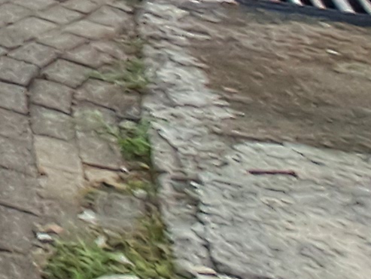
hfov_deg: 11.2
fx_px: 922
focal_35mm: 86
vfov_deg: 12.8
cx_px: -771
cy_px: -406
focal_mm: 1.42
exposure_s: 1/1047
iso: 40
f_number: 2.2
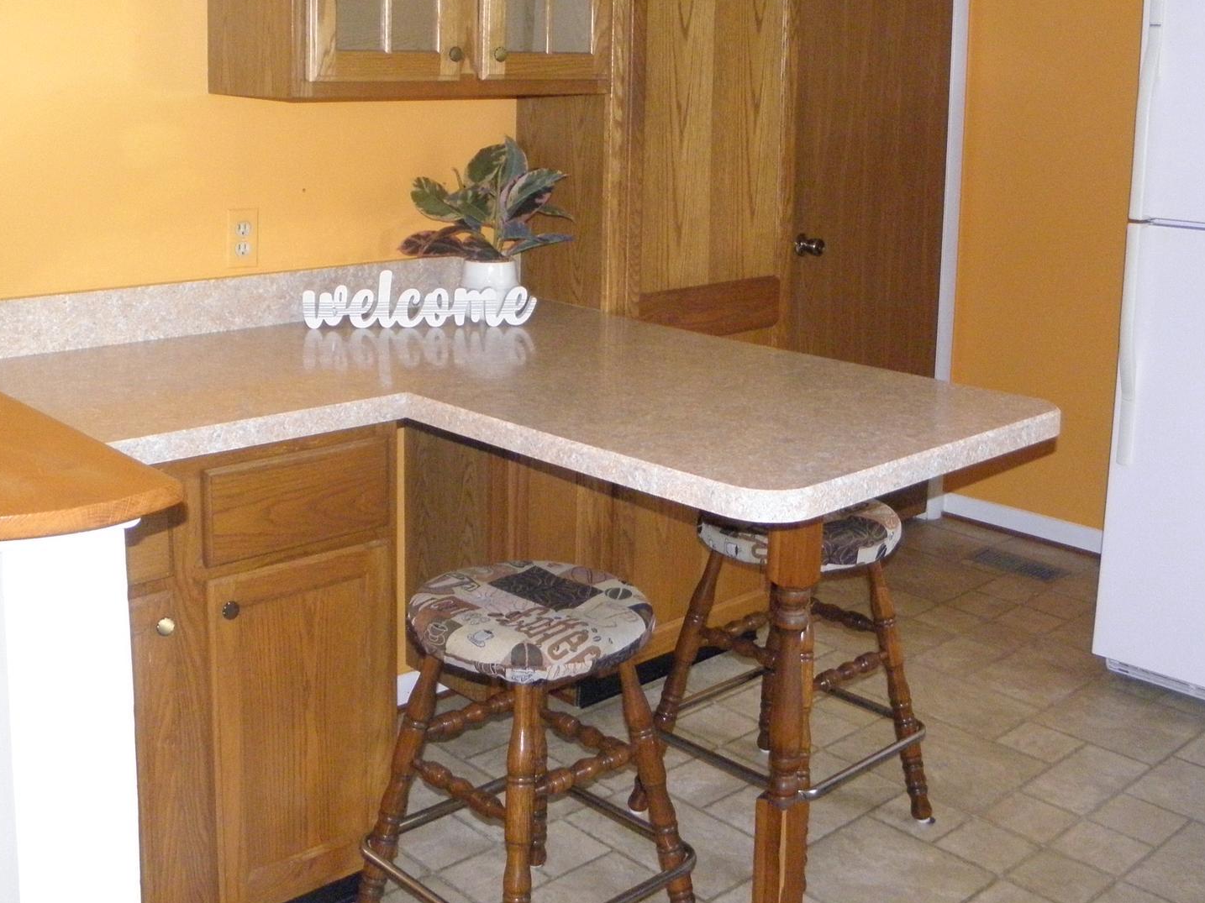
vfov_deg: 35.4
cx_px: 558
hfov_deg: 46.8
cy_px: 269
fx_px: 1392
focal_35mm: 40
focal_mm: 5
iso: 400
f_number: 3.5
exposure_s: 1/30
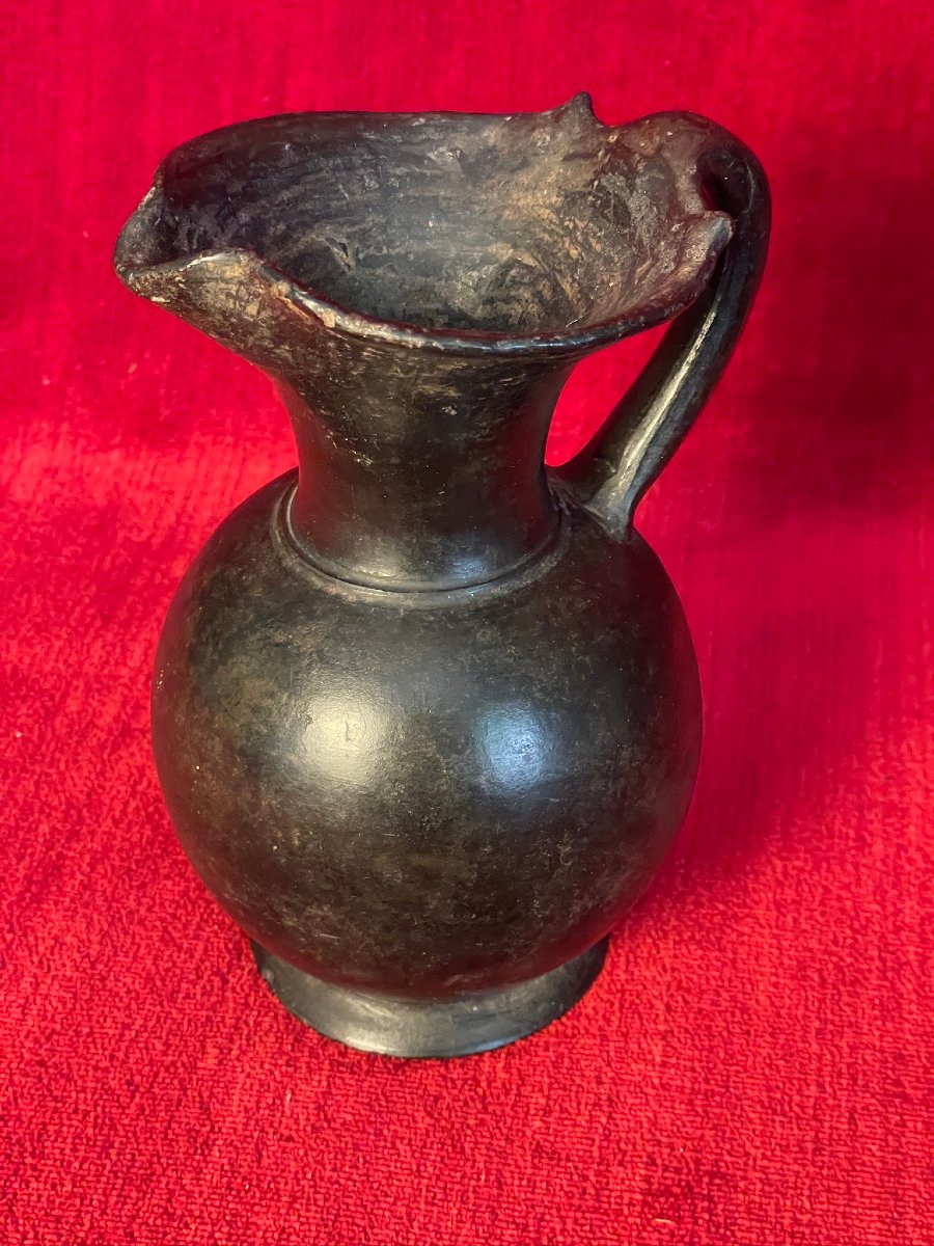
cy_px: 623
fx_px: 1871
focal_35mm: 52
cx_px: 467
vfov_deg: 36.8
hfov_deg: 28.0
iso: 1000
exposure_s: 1/38
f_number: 2
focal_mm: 6
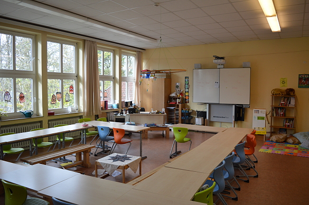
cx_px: 154
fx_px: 232
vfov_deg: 47.9
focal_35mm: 27
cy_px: 102
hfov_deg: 67.4
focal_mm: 18
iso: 400
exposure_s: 1/60
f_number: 4
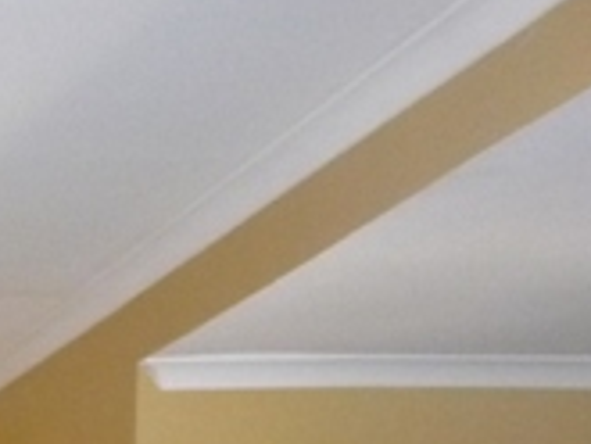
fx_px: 2324
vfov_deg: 9.8
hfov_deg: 13.1
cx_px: -484
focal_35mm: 136
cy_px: 1006
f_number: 3.3
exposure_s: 1/30
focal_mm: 4.7
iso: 400
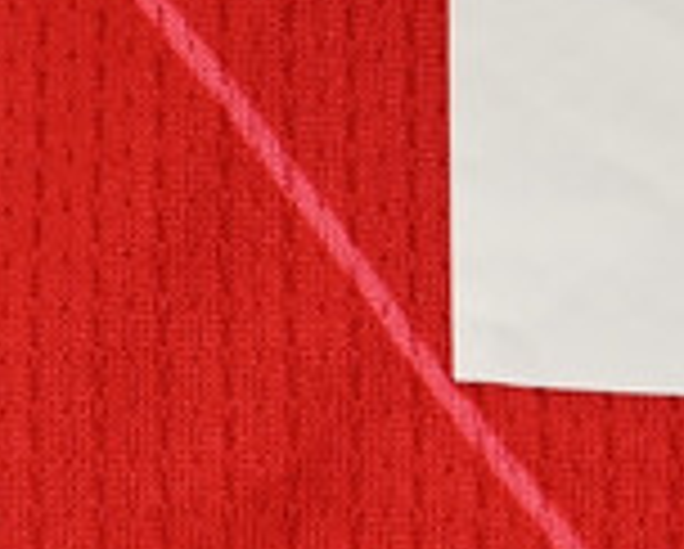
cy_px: 1148
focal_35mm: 204
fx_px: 4135
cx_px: -34
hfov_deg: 9.4
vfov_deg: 7.3
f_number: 4.8
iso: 200
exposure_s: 1/125
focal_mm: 33
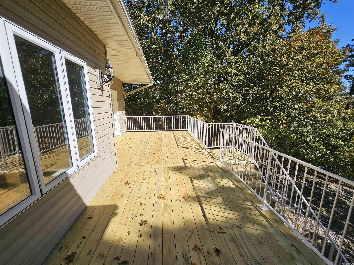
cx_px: 177
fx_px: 133
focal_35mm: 13
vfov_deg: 89.9
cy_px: 132
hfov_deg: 106.2
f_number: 2.2
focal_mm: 2.2
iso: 50
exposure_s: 1/2038
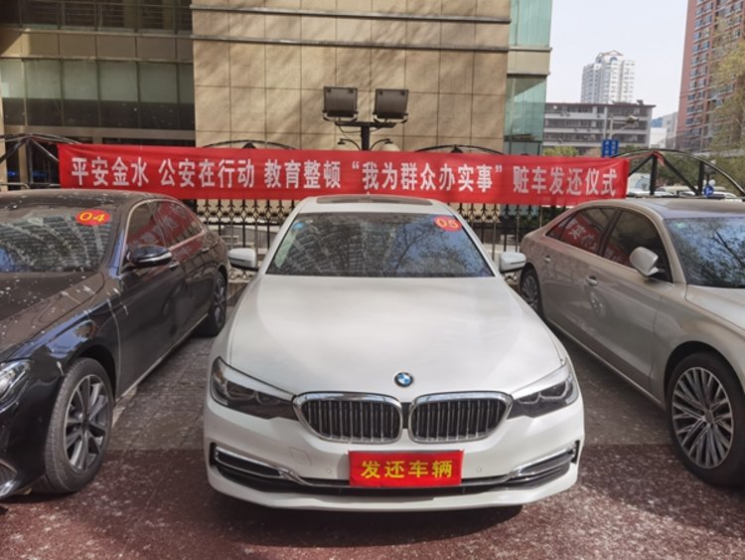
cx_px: 372
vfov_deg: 51.4
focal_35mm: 27
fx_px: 581
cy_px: 280
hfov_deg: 65.3
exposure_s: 1/2160
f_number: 1.9
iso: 50
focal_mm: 6.71
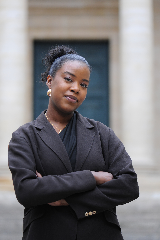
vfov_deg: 19.5
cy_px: 120
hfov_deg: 13.0
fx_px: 700
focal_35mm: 105
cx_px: 80
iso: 250
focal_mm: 105
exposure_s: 1/160
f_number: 2.8
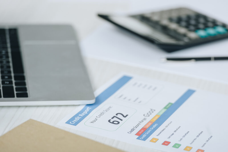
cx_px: 114
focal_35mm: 200
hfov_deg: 10.3
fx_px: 1267
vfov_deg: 6.9
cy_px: 76
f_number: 4.5
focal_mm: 200
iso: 200
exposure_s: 1/200
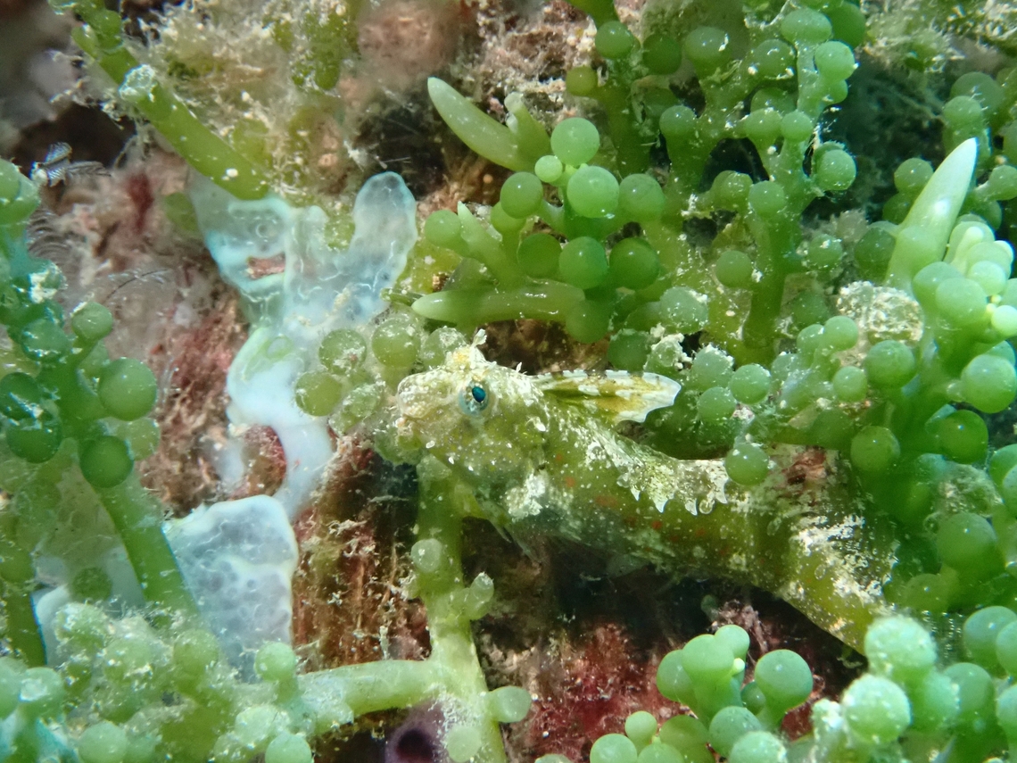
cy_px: 382
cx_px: 508
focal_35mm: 100
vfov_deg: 14.8
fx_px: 2938
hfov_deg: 19.6
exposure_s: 1/200
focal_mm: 18
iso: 1600
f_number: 6.3
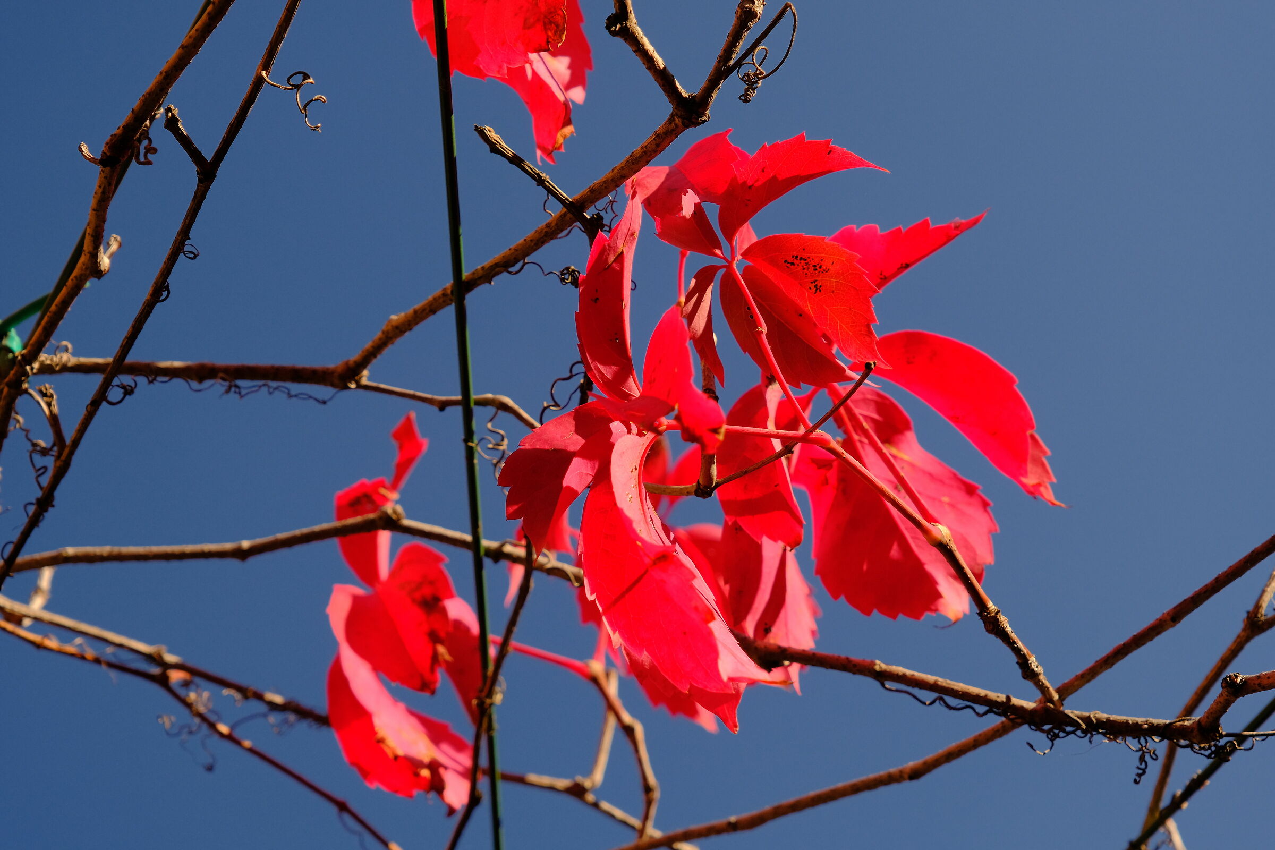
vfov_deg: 14.0
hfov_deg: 20.8
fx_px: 3471
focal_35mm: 98
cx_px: 638
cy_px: 425
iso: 320
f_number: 5.6
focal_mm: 65.2
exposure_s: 1/340
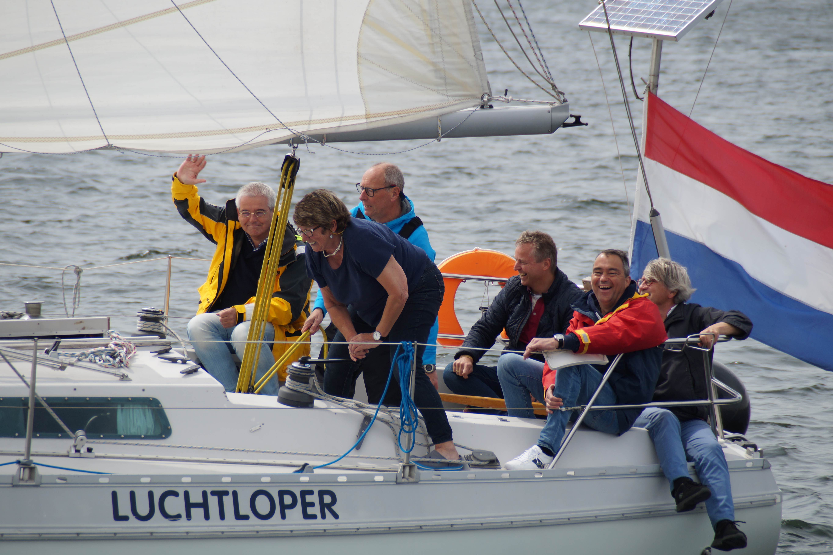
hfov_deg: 6.9
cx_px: 416
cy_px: 278
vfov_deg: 4.6
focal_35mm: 300
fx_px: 6938
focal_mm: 200
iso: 100
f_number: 6.3
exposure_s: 1/320
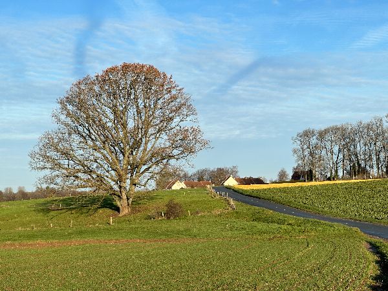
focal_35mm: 77
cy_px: 146
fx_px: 863
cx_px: 194
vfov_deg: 19.1
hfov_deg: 25.3
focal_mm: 9
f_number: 2.8
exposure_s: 1/694
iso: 32
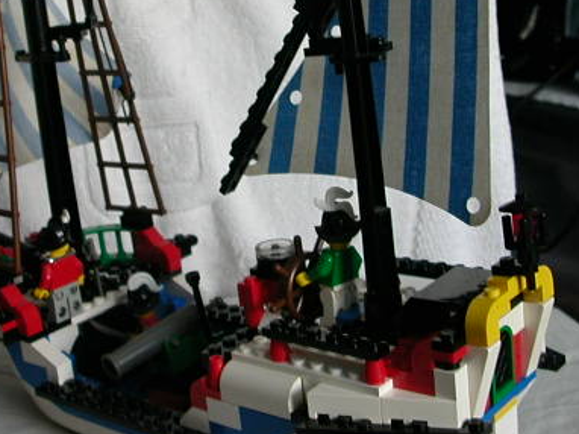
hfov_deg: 31.2
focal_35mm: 62
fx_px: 1036
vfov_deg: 23.5
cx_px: 246
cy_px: 137
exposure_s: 1/30.2
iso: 114
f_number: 2.7
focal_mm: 5.6
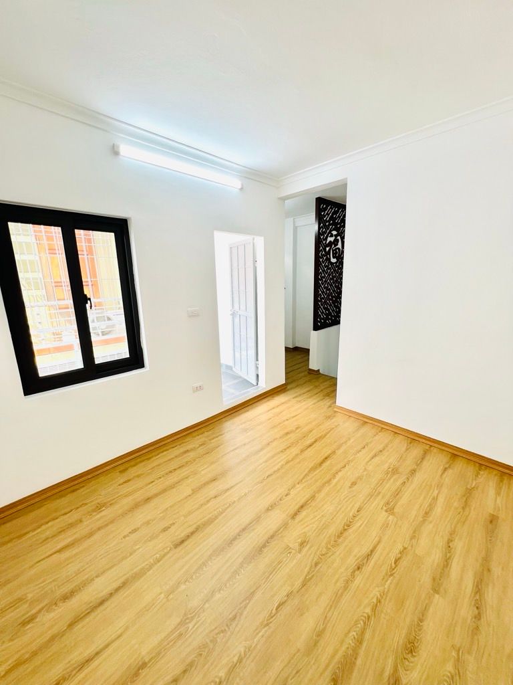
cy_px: 342
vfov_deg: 106.2
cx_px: 256
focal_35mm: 13
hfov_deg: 89.9
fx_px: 257
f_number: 1.8
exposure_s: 1/99
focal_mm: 1.57
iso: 32
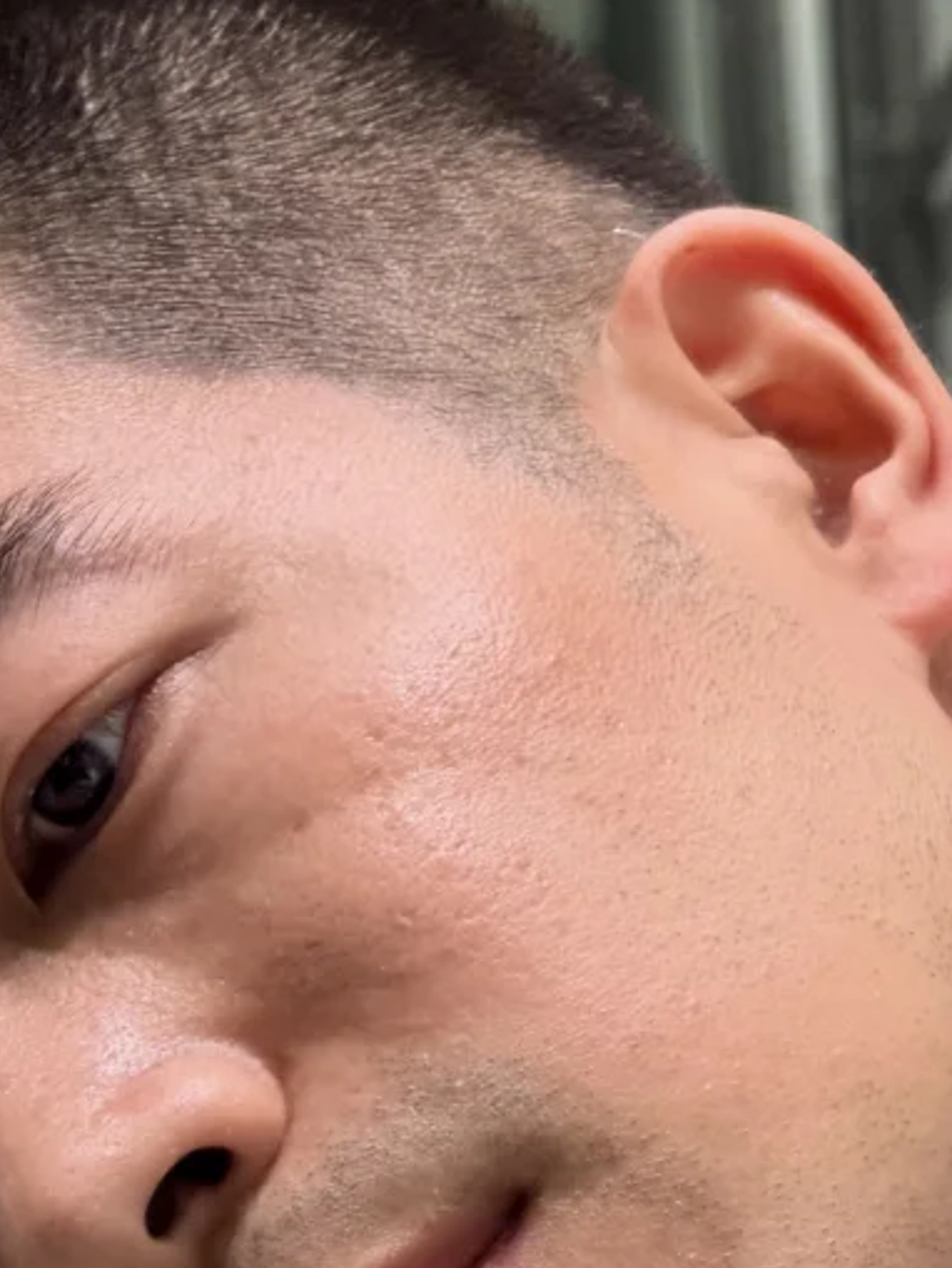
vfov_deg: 7.0
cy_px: 1226
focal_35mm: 283
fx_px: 10373
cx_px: 224
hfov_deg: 5.3
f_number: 2.8
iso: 250
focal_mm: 16.89
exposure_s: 1/100
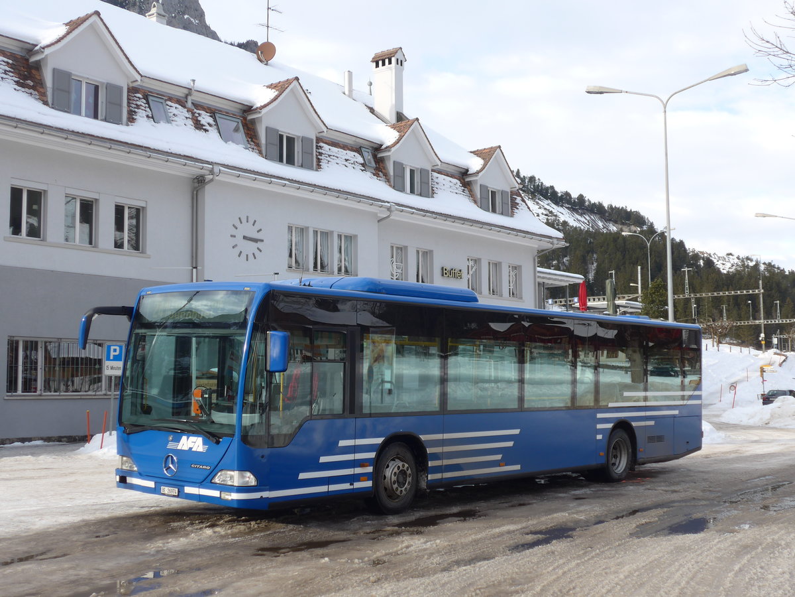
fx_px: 1056
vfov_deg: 31.5
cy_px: 298
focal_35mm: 46
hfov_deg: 41.2
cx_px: 398
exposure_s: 1/500
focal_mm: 9.5
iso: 80
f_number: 3
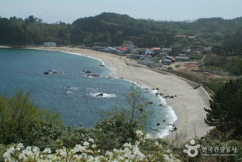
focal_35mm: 51
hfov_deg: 38.8
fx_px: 343
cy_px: 81
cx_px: 121
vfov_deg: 26.6
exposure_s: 1/750
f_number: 13
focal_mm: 34
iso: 800
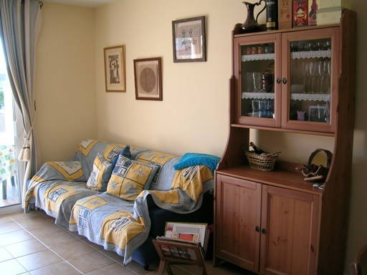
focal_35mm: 35
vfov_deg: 40.7
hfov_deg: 52.6
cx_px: 184
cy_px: 138
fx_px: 371
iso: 50
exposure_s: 1/39.8
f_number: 2.8
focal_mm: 5.4
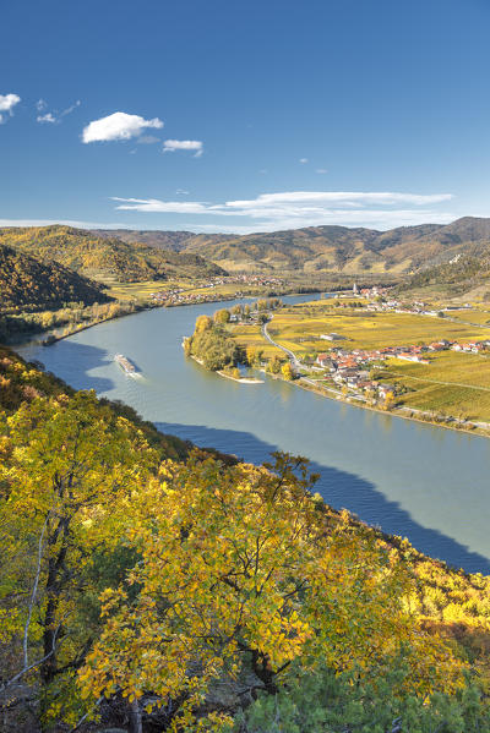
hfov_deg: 43.7
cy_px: 366
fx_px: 612
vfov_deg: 61.9
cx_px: 245
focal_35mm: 30
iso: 100
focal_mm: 30
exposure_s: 1/30
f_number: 11
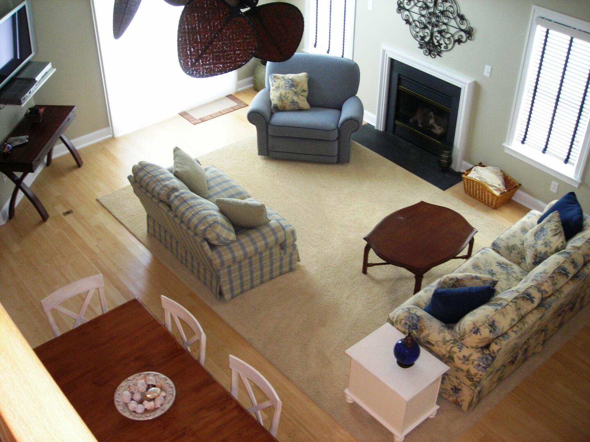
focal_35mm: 38
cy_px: 221
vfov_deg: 37.7
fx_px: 648
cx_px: 295
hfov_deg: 49.0
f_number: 3.2
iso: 200
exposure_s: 1/5.3
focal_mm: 6.3
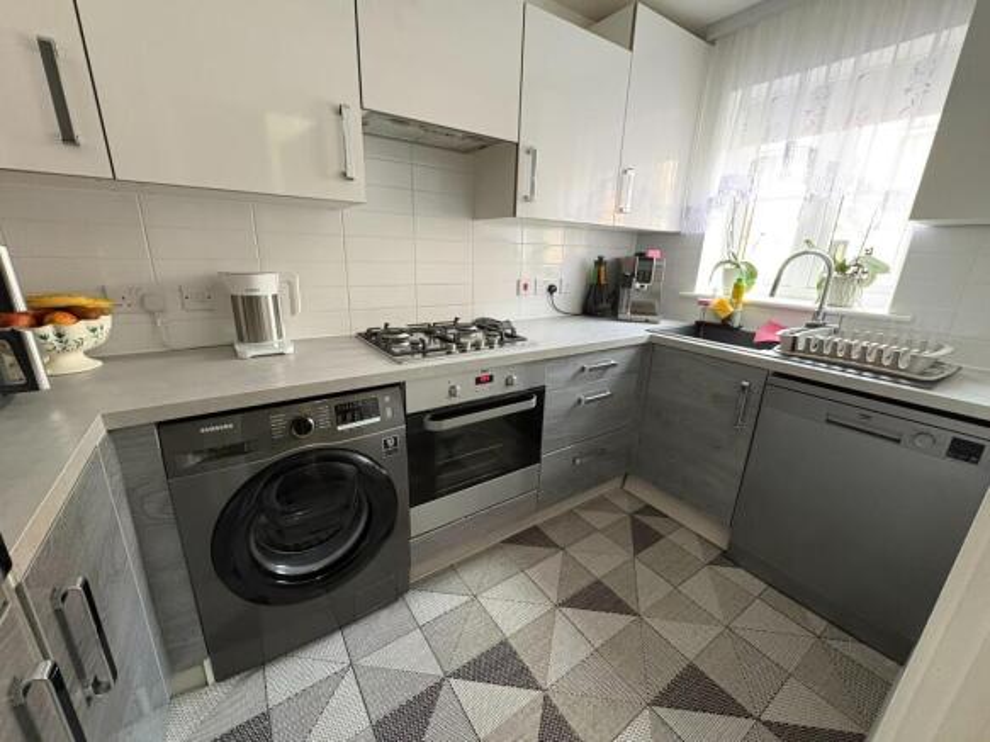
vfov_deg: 85.7
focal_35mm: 14
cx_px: 495
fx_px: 400
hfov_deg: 102.1
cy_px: 371
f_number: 2.2
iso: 1000
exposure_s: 1/44
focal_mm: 2.22
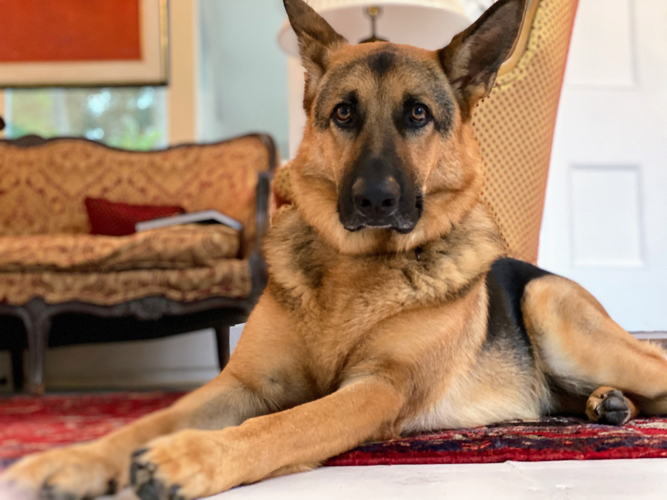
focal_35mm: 52
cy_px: 250
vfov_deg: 28.0
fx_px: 1002
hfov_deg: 36.8
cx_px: 334
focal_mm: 6
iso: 400
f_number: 2
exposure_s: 1/30
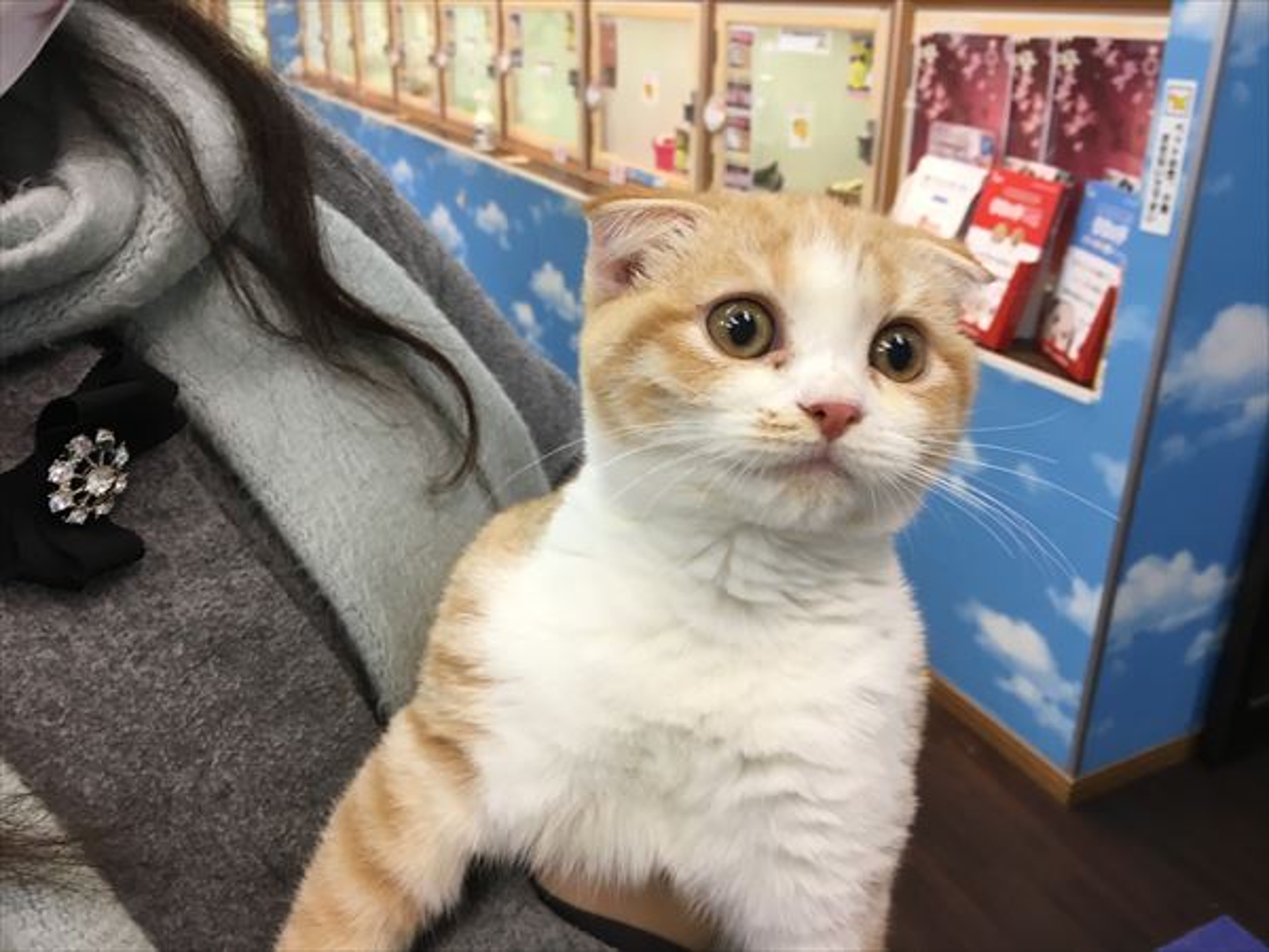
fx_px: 1063
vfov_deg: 48.2
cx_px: 634
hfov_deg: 61.7
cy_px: 476
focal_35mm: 29
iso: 50
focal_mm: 4.15
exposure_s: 1/30
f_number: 2.2
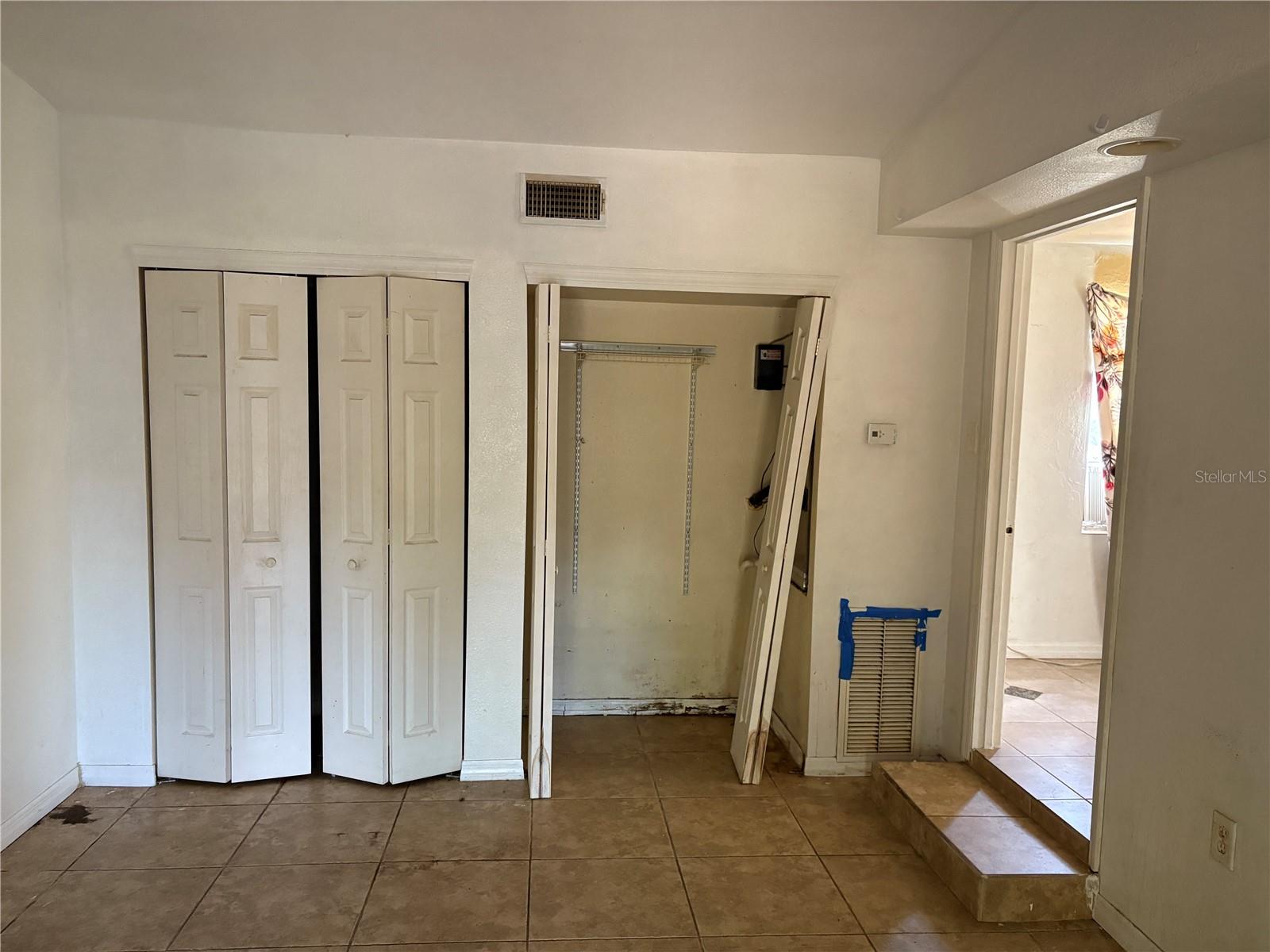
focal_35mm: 26
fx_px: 954
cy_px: 476
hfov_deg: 67.3
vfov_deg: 53.1
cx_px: 635
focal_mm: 5.96
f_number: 1.6
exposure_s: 1/60
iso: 400
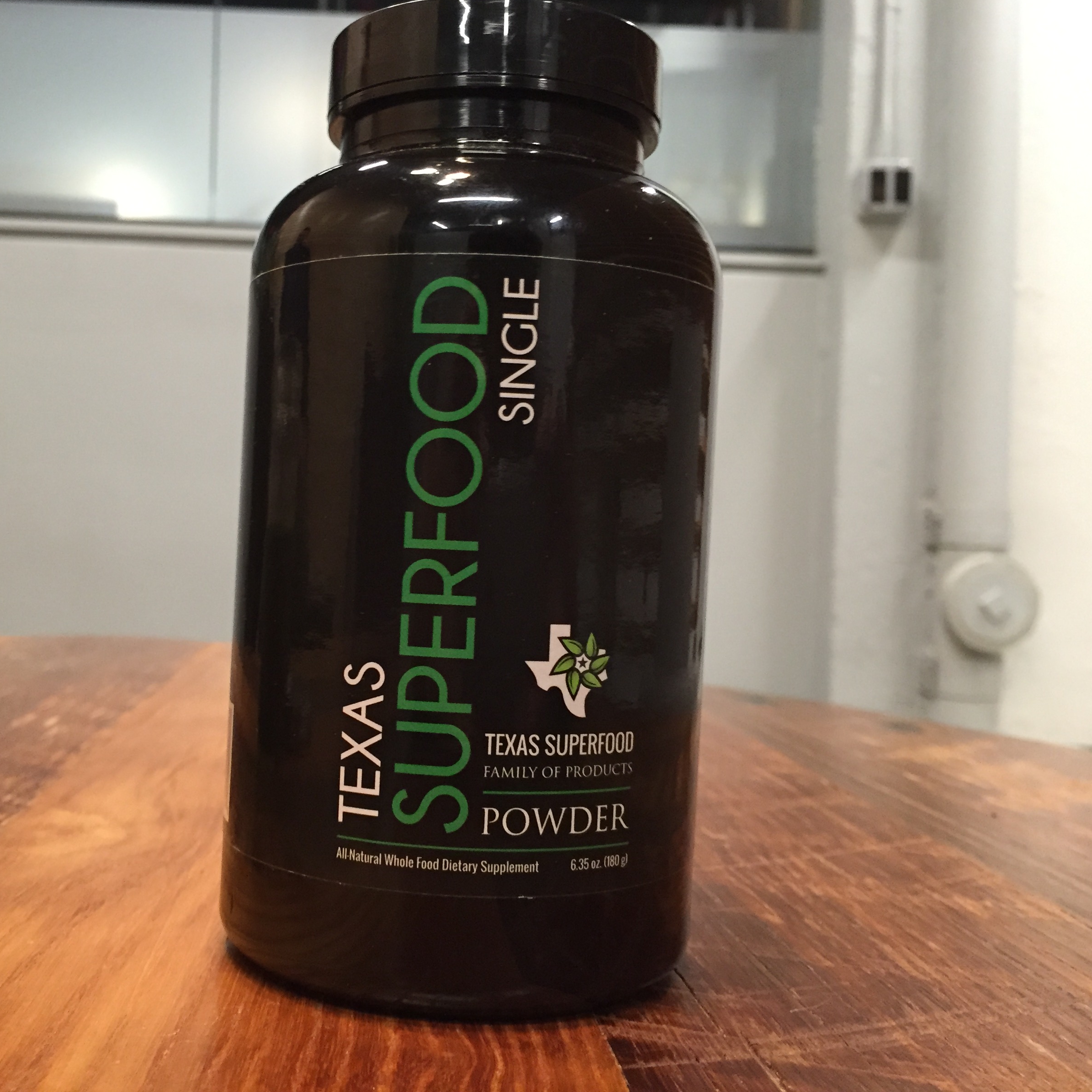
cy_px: 533
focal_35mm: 35
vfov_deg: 47.2
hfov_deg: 46.9
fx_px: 1249
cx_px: 419
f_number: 2.2
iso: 250
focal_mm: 4.15
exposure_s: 1/17
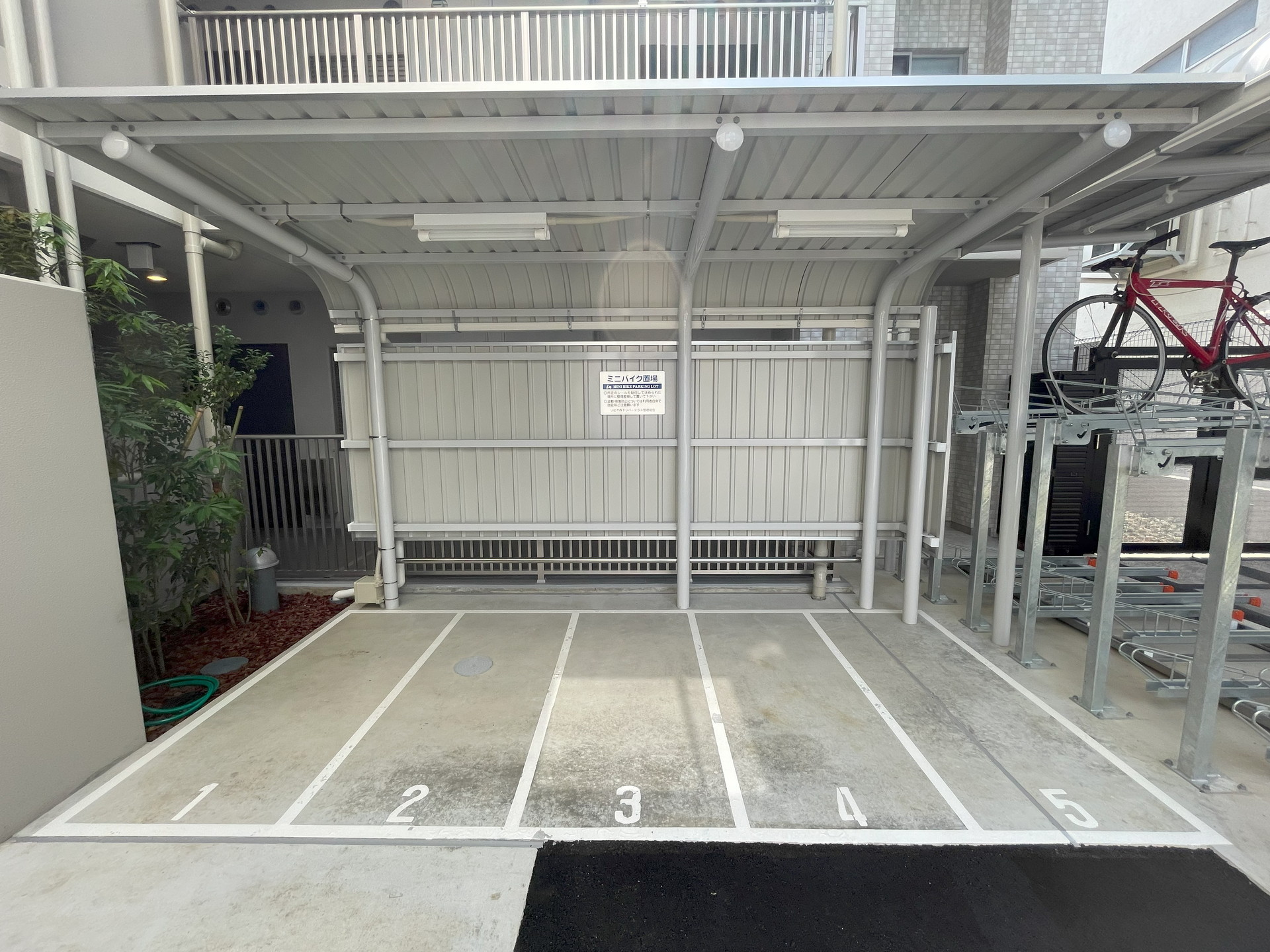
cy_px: 476
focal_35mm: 14
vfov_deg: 85.7
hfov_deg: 102.1
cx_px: 635
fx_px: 514
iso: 25
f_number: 2.4
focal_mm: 1.55
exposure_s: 1/247
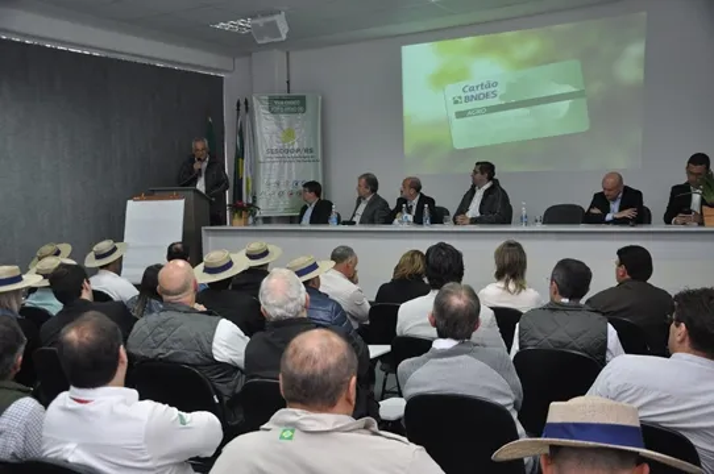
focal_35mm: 39
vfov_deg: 34.1
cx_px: 357
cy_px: 237
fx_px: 773
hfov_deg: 49.6
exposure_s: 1/30
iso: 500
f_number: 4
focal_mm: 26
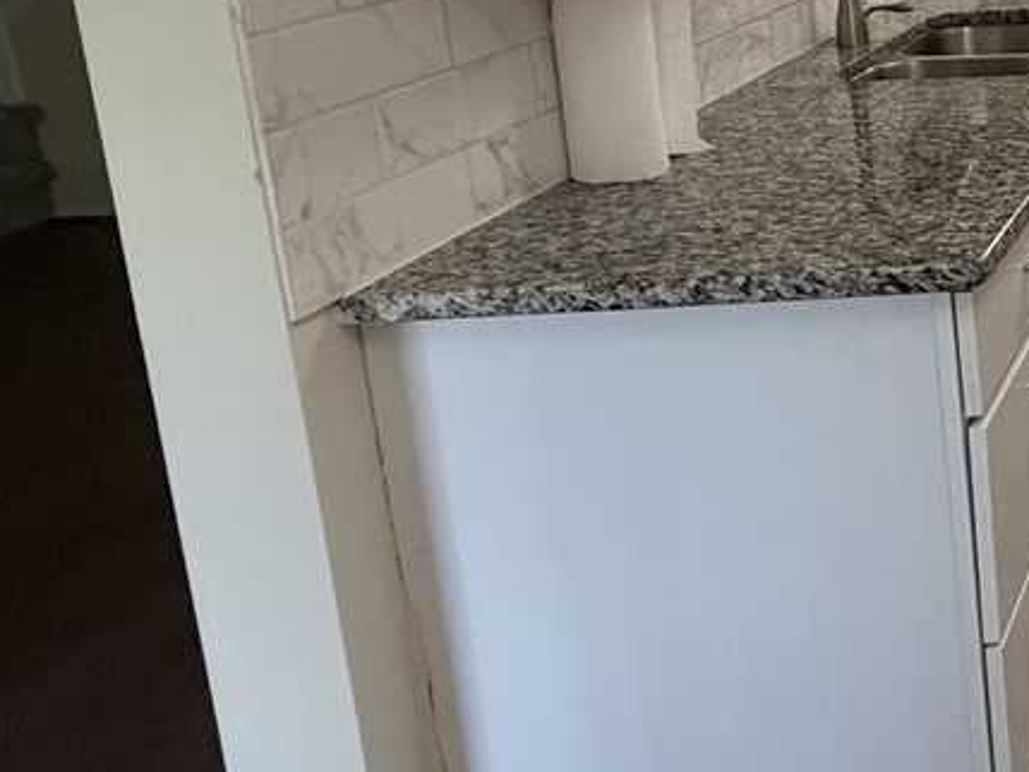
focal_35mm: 47
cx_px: 1583
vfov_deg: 29.1
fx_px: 1398
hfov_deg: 26.9
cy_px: 14
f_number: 2.2
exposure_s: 1/120
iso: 320
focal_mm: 2.22
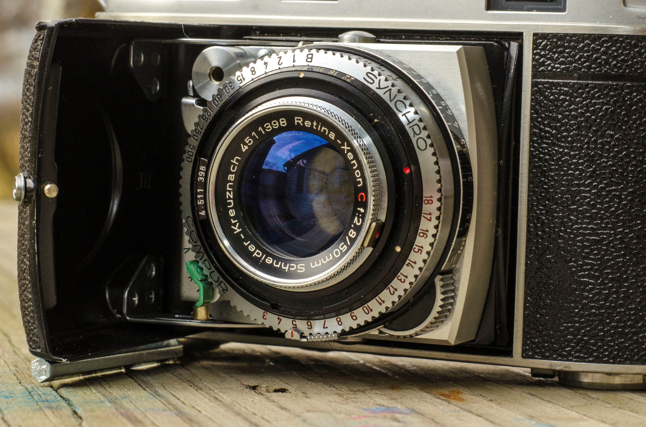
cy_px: 158
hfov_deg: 19.5
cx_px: 348
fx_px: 1880
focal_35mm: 105
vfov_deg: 13.0
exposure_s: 1/80
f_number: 11
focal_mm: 50
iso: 320
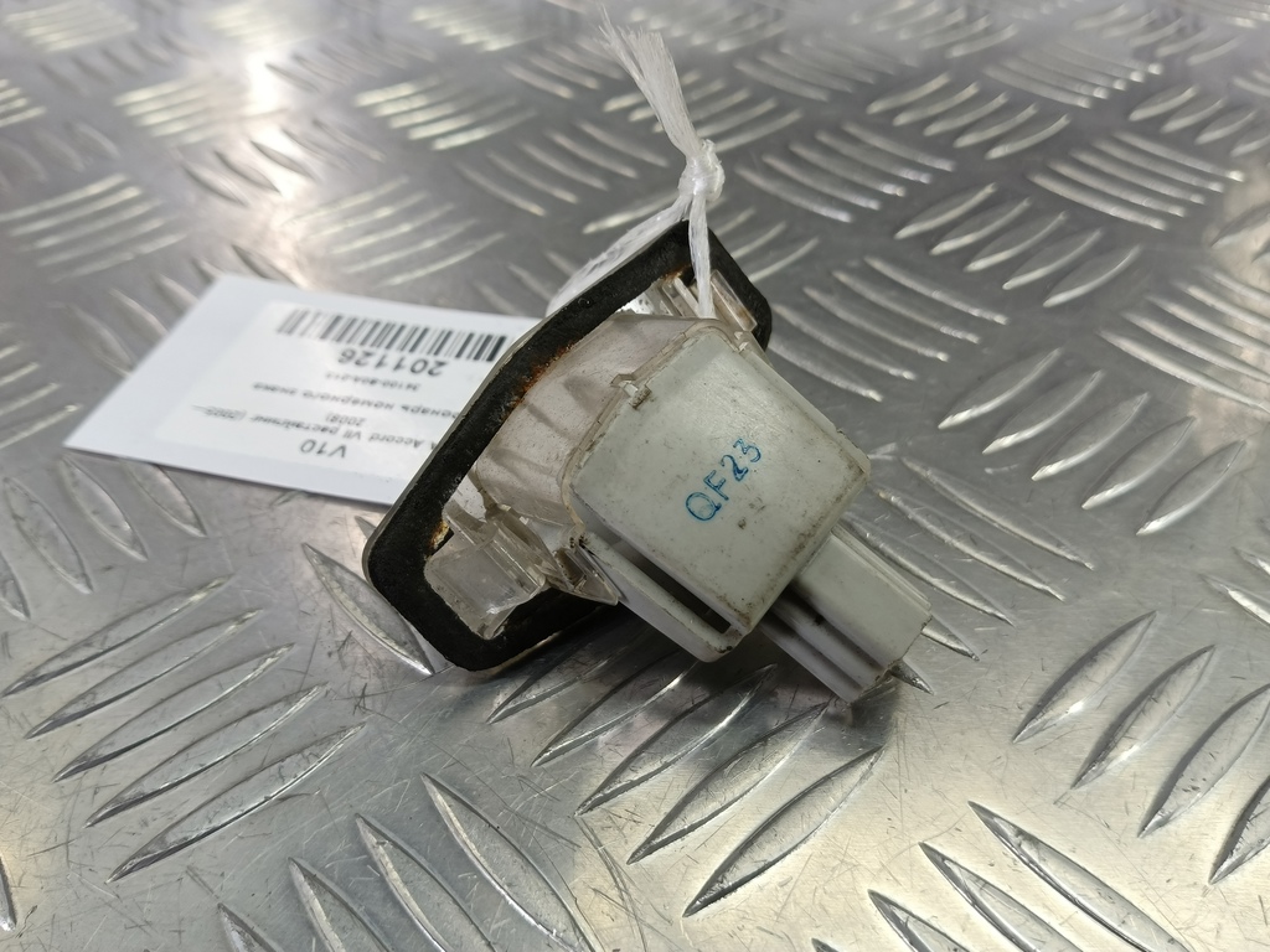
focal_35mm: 23
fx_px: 844
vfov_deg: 58.9
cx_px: 635
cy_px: 476
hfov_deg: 73.9
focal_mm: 4.11
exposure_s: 1/50
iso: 106
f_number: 1.6
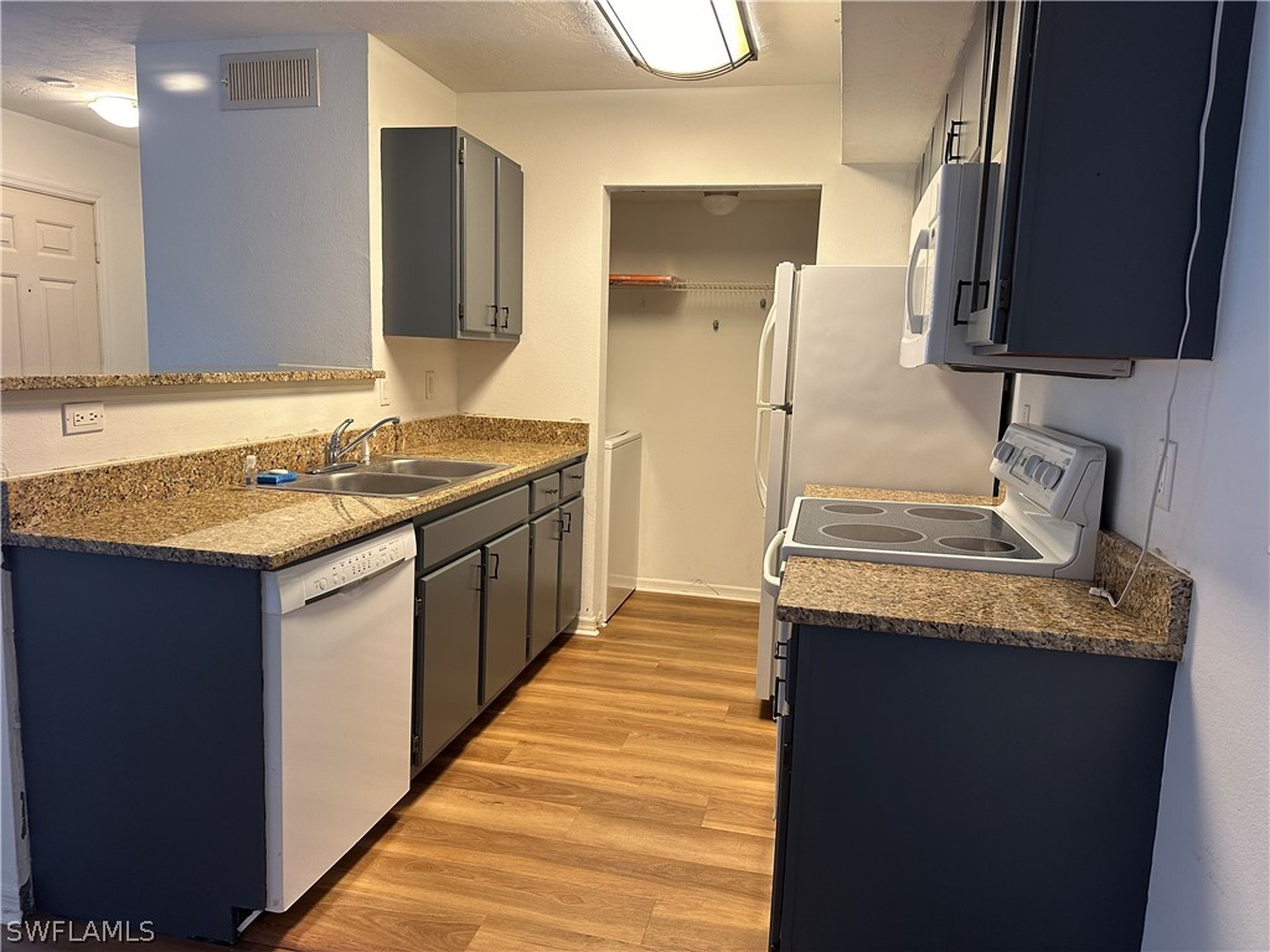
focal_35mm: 24
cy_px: 476
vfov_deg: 56.8
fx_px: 881
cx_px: 635
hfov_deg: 71.6
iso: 160
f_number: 1.78
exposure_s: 1/60
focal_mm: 6.86
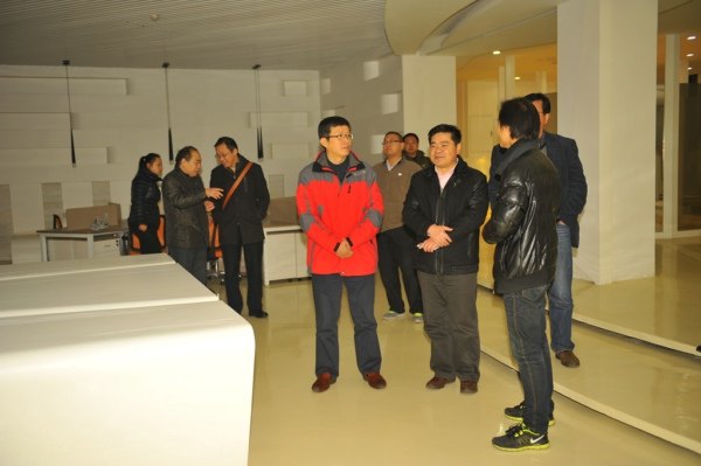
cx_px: 350
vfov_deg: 35.0
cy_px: 233
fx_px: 739
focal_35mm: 38
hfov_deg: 50.7
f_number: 2.8
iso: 250
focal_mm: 38
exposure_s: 1/60
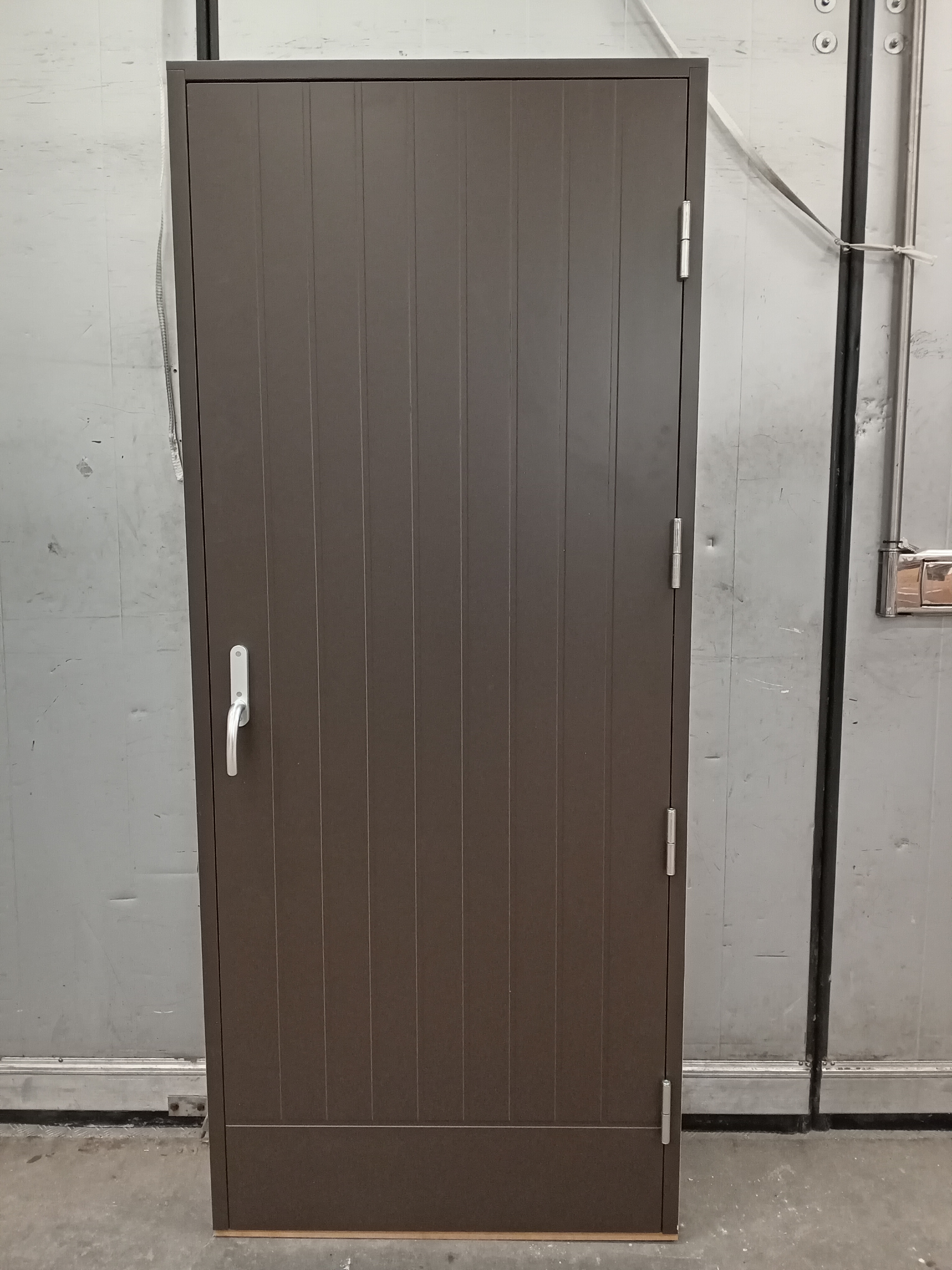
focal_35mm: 27
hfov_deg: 51.4
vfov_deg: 65.3
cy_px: 635
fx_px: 990
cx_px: 476
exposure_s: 1/20
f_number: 1.8
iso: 1665
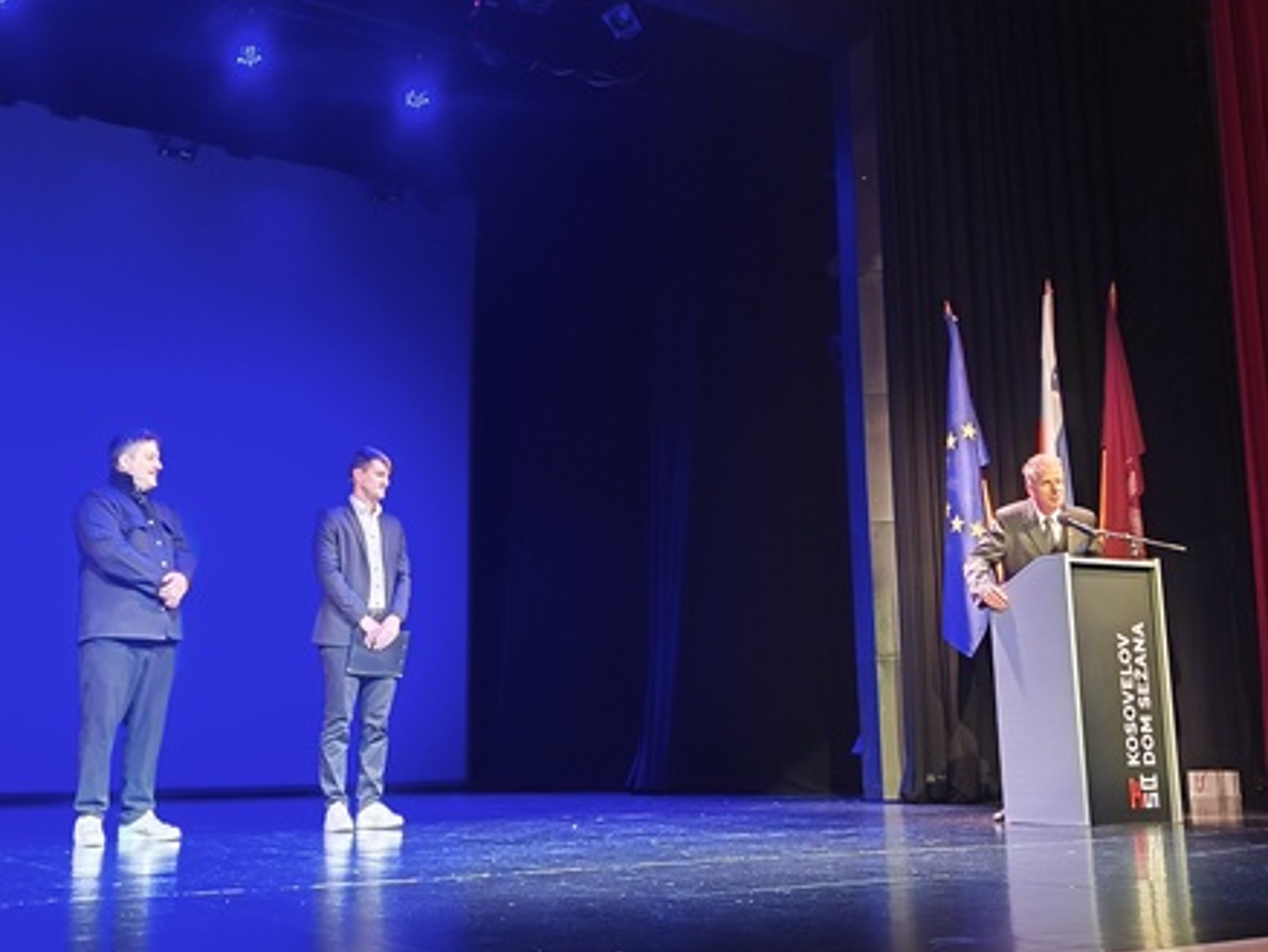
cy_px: 477
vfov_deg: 37.8
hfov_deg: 49.0
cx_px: 628
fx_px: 1393
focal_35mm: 38
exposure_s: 1/25
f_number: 1.65
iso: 2500
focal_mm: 6.18
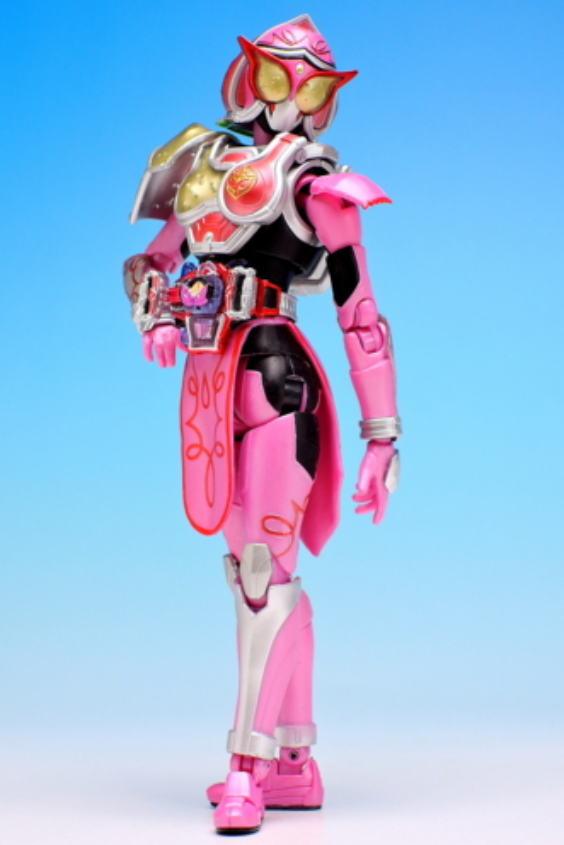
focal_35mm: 110
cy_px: 422
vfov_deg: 18.6
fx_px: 2583
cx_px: 284
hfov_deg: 12.5
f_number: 5.8
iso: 80
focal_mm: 22.4
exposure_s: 1/2.5
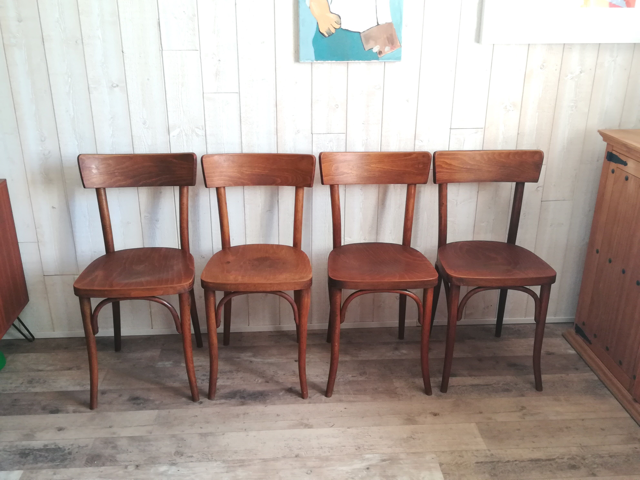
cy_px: 240
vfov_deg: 45.4
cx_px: 320
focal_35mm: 31
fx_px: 573
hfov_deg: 58.4
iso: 200
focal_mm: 3.83
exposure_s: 1/33.3
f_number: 2.2
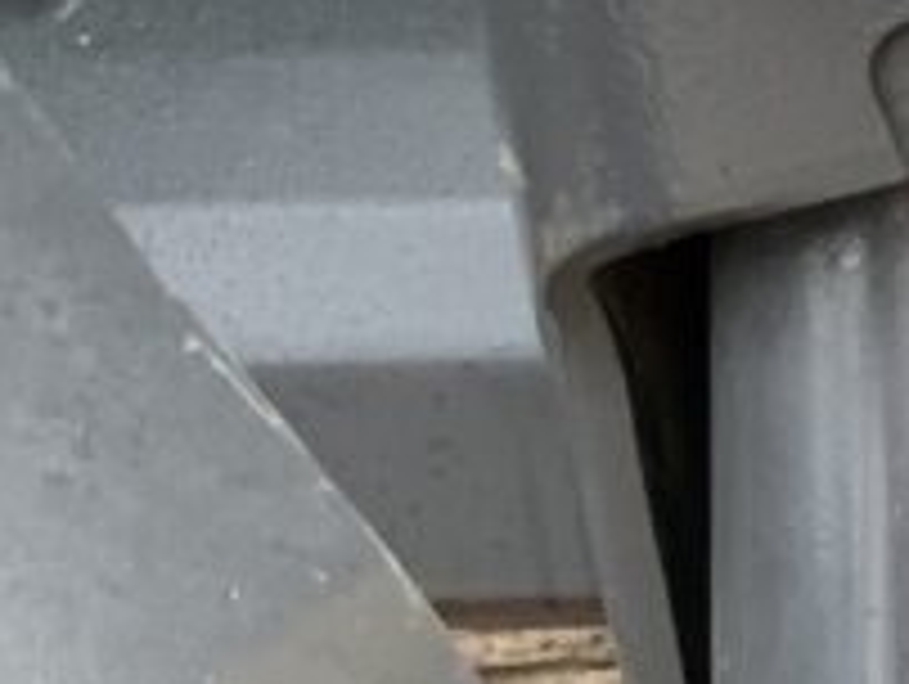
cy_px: 130
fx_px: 3865
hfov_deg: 11.6
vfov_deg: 10.1
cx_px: 2012
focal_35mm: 147
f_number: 1.8
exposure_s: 1/60
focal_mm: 3
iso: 80
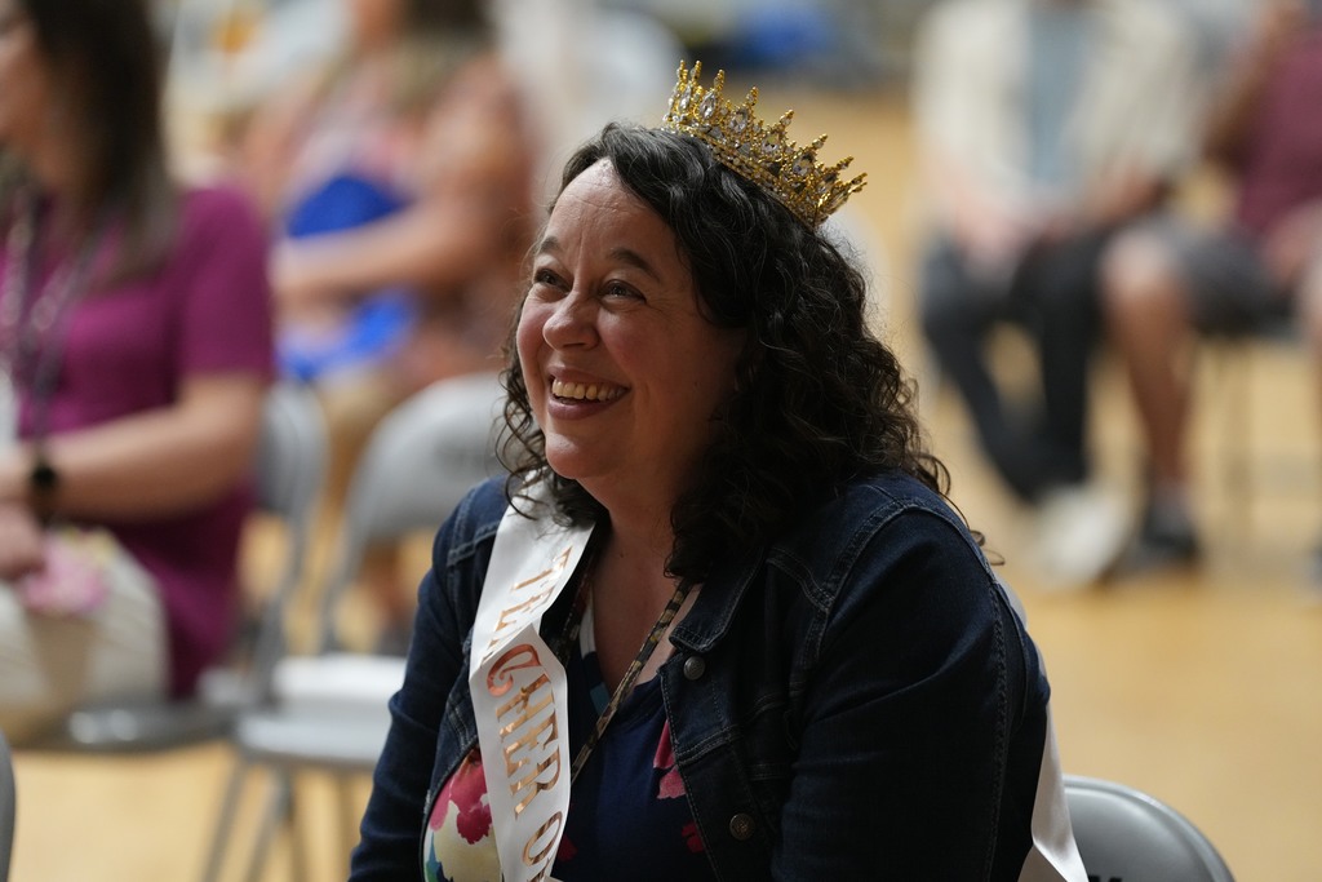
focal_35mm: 200
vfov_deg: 6.9
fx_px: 7345
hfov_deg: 10.3
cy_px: 441
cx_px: 661
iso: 3200
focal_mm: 200
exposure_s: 1/250
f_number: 2.8
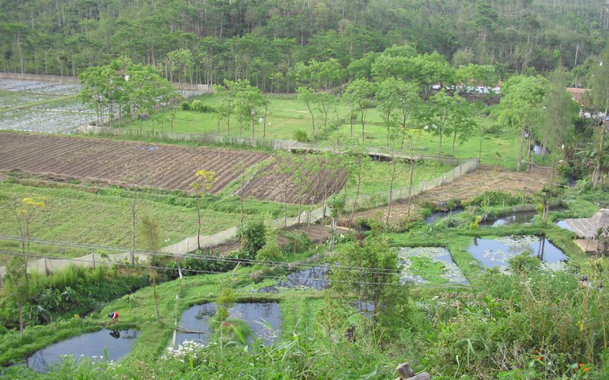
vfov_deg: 31.2
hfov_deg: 48.2
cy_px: 181
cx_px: 309
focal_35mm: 41
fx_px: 680
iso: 100
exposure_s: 1/125
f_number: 2.8
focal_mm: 6.2
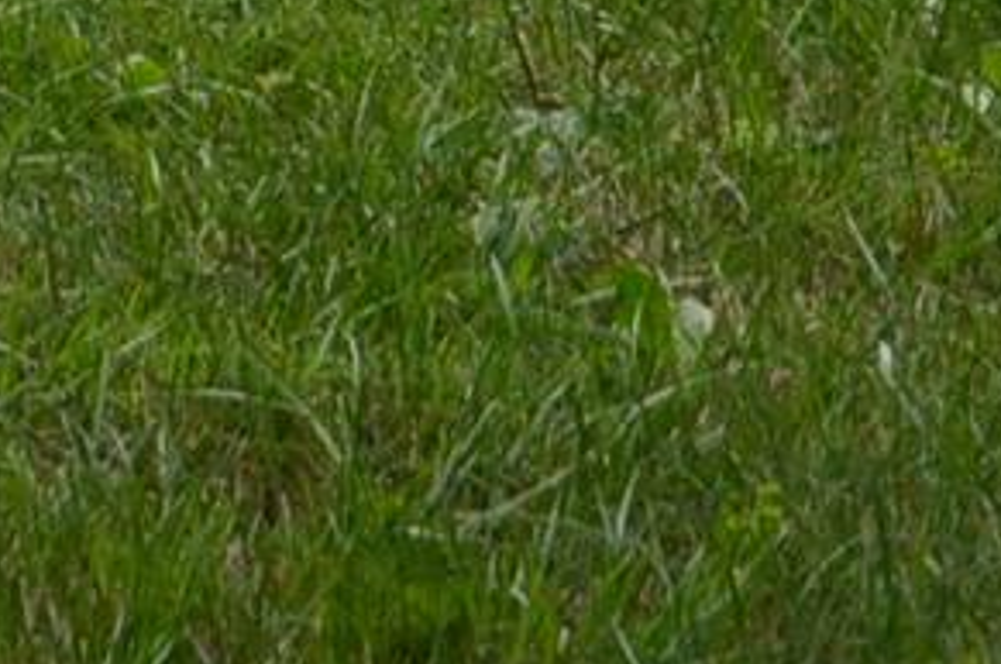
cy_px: -1428
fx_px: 6440
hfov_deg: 8.0
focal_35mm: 232
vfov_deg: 5.5
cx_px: -1617
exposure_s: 1/1000
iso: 800
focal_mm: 22
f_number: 4
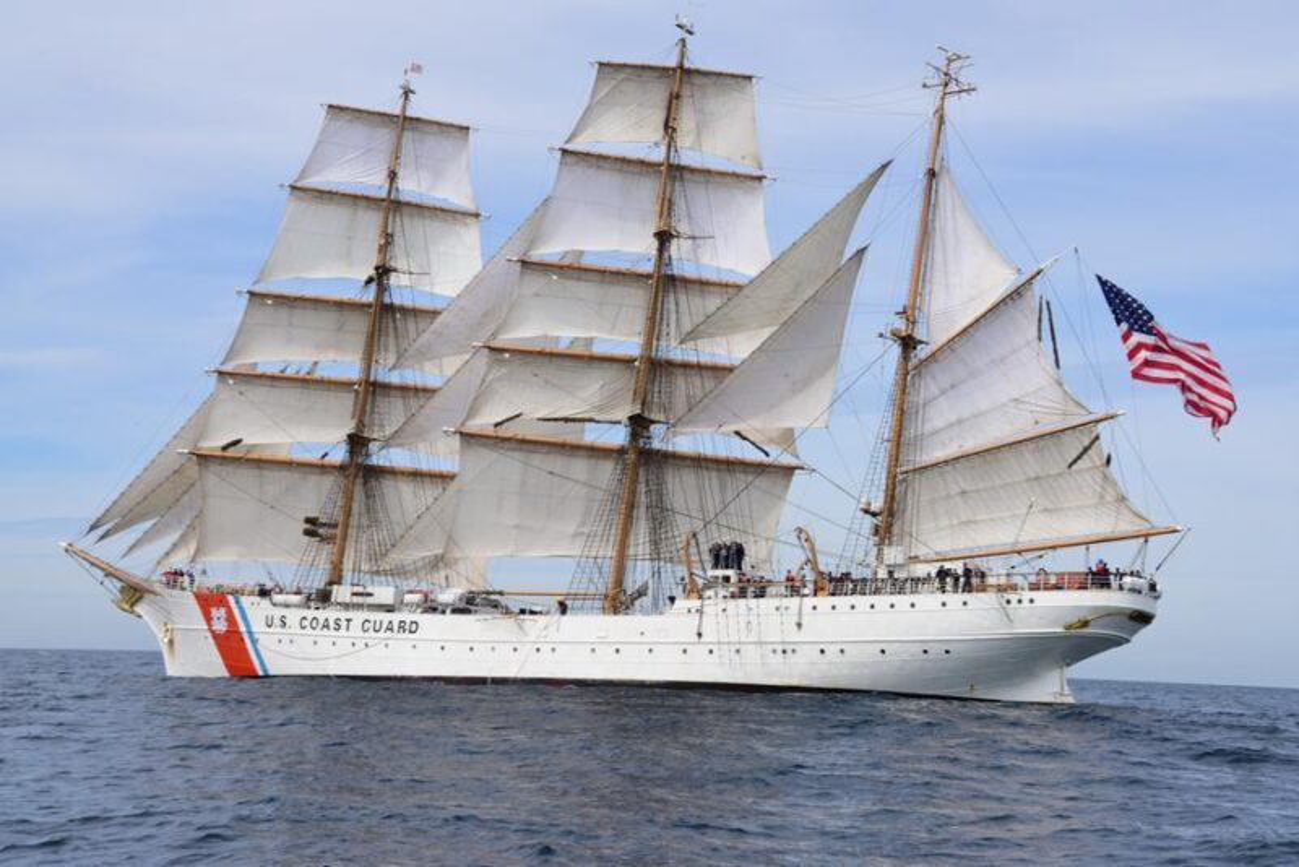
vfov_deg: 22.6
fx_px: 2166
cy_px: 434
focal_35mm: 60
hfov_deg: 33.4
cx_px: 650
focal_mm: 60
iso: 320
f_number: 22
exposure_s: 1/160
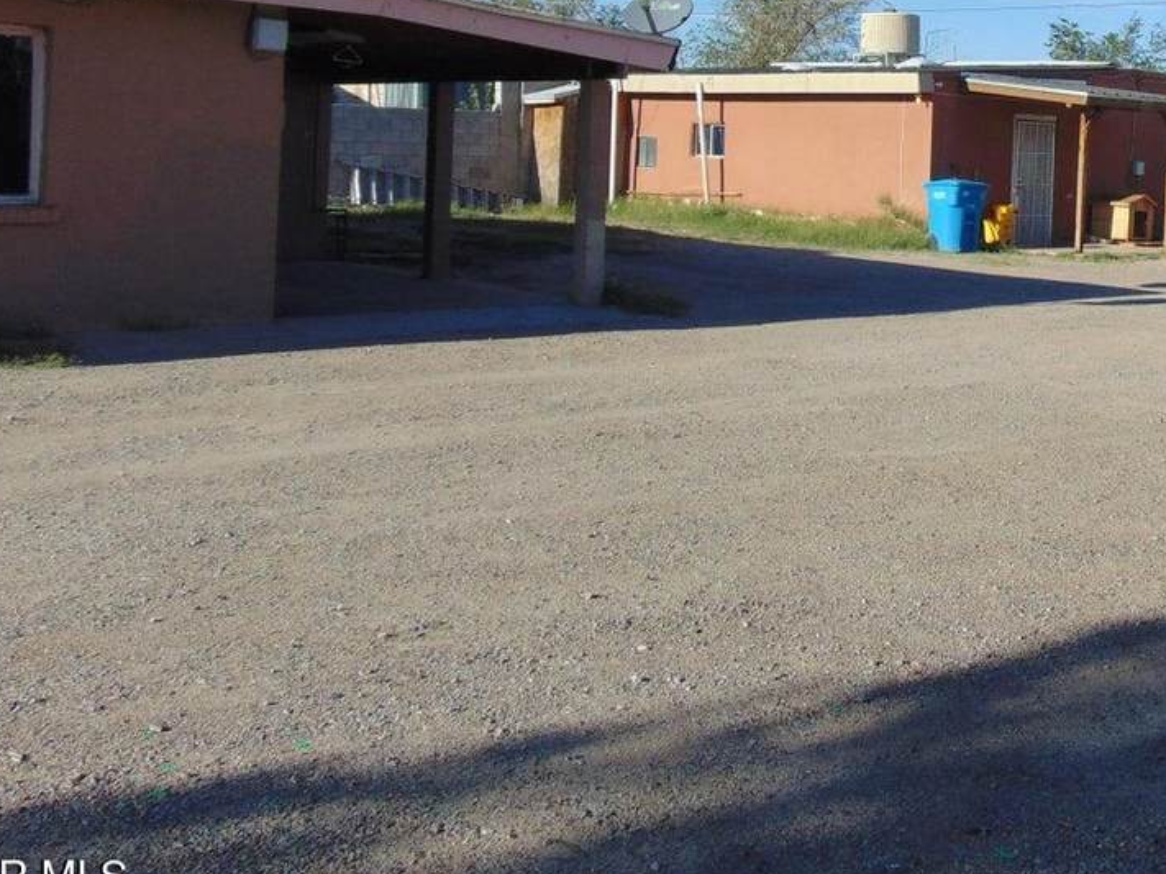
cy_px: 161
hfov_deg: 40.5
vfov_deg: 31.3
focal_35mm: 45
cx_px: 922
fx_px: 1516
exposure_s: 1/250
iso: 80
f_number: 7.7
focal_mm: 4.5
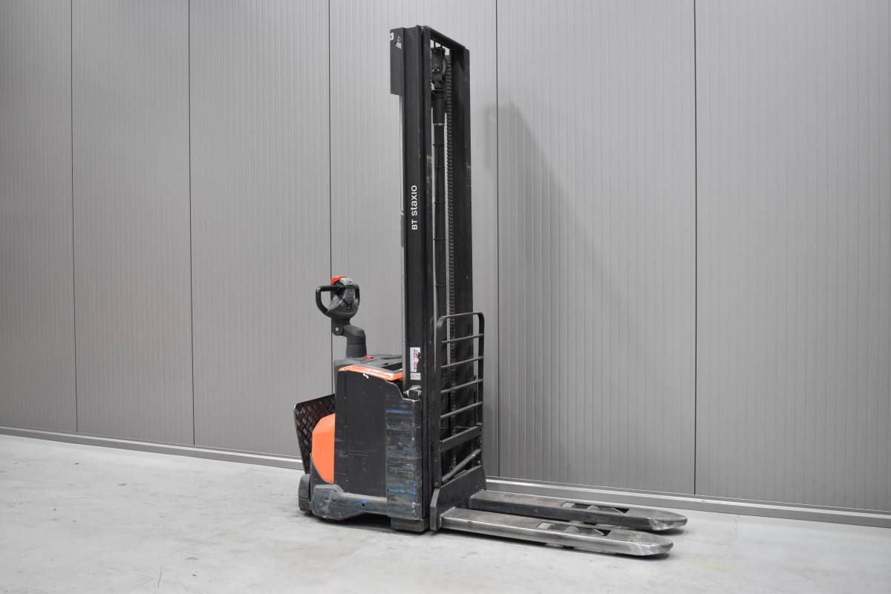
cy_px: 297
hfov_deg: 55.1
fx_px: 854
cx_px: 446
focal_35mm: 34
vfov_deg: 38.4
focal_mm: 23
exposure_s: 1/50
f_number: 5
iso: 1600
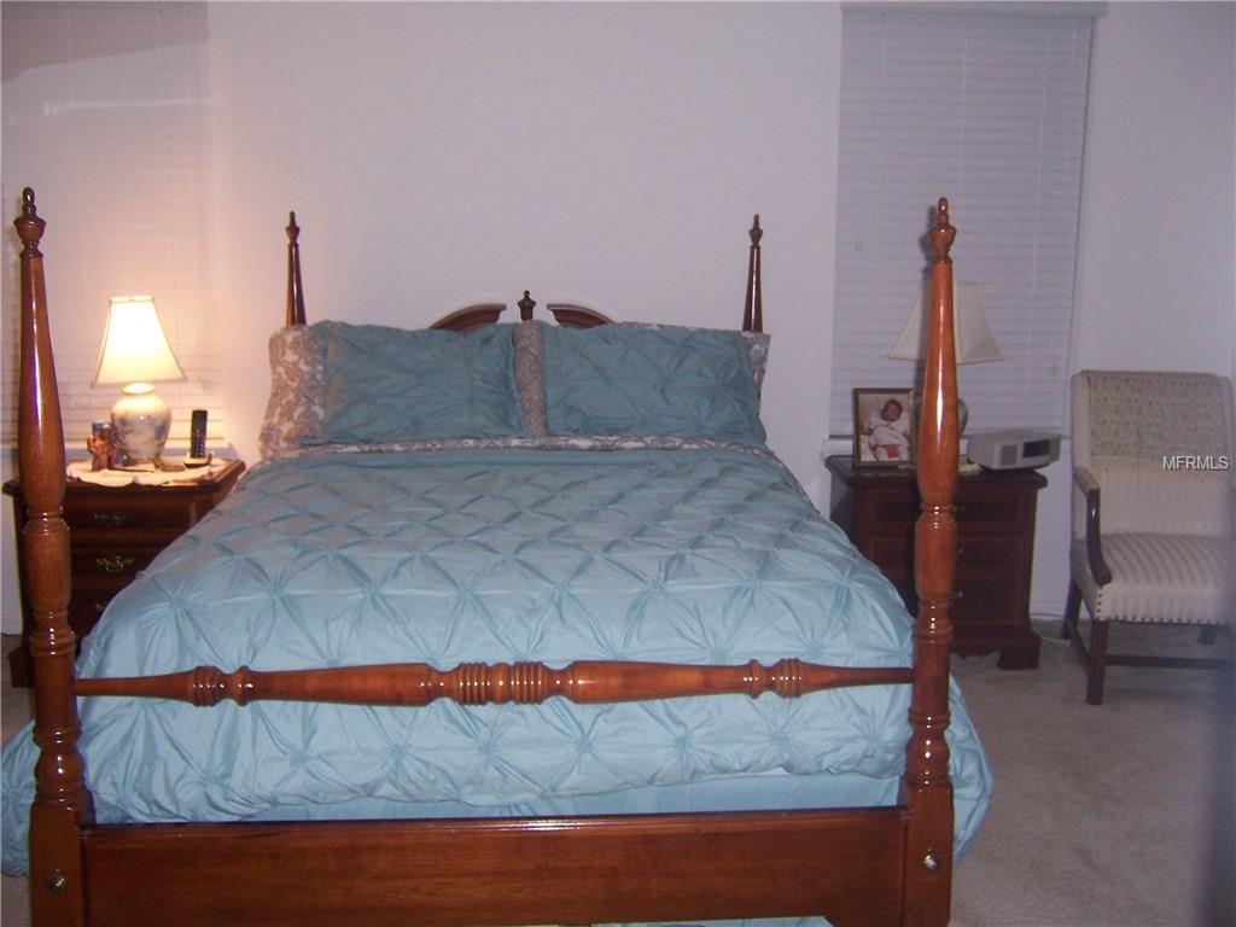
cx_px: 618
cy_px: 464
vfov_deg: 42.9
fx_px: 1178
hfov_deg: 55.4
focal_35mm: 33
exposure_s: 1/60
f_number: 2.8
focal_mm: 5.5
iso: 140
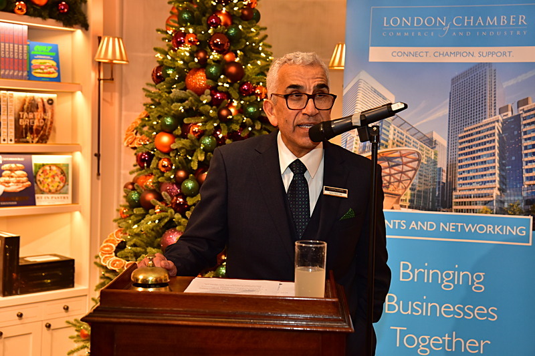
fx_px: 832
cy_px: 178
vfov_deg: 24.2
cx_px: 268
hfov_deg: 35.6
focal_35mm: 56
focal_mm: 56
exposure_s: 1/50
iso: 1600
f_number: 5
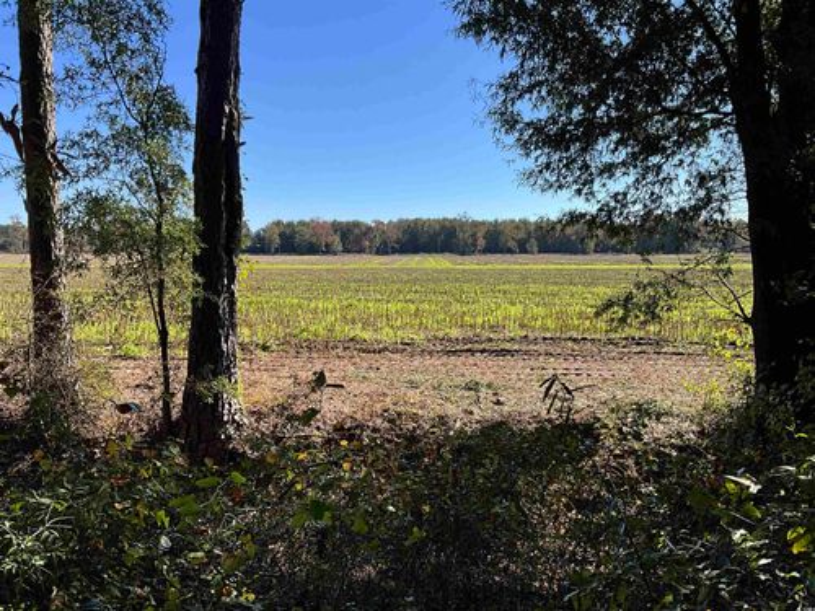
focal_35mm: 29
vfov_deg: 48.2
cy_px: 306
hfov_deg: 61.7
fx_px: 683
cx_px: 408
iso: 25
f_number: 1.8
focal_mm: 3
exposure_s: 1/1168
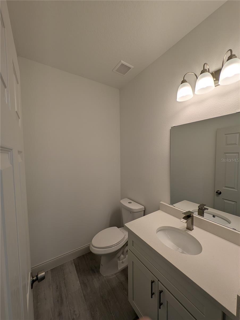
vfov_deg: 110.5
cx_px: 120
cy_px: 160
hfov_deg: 94.6
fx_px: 111
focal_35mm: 12
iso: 26
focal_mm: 2.23
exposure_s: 1/151
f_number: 1.95
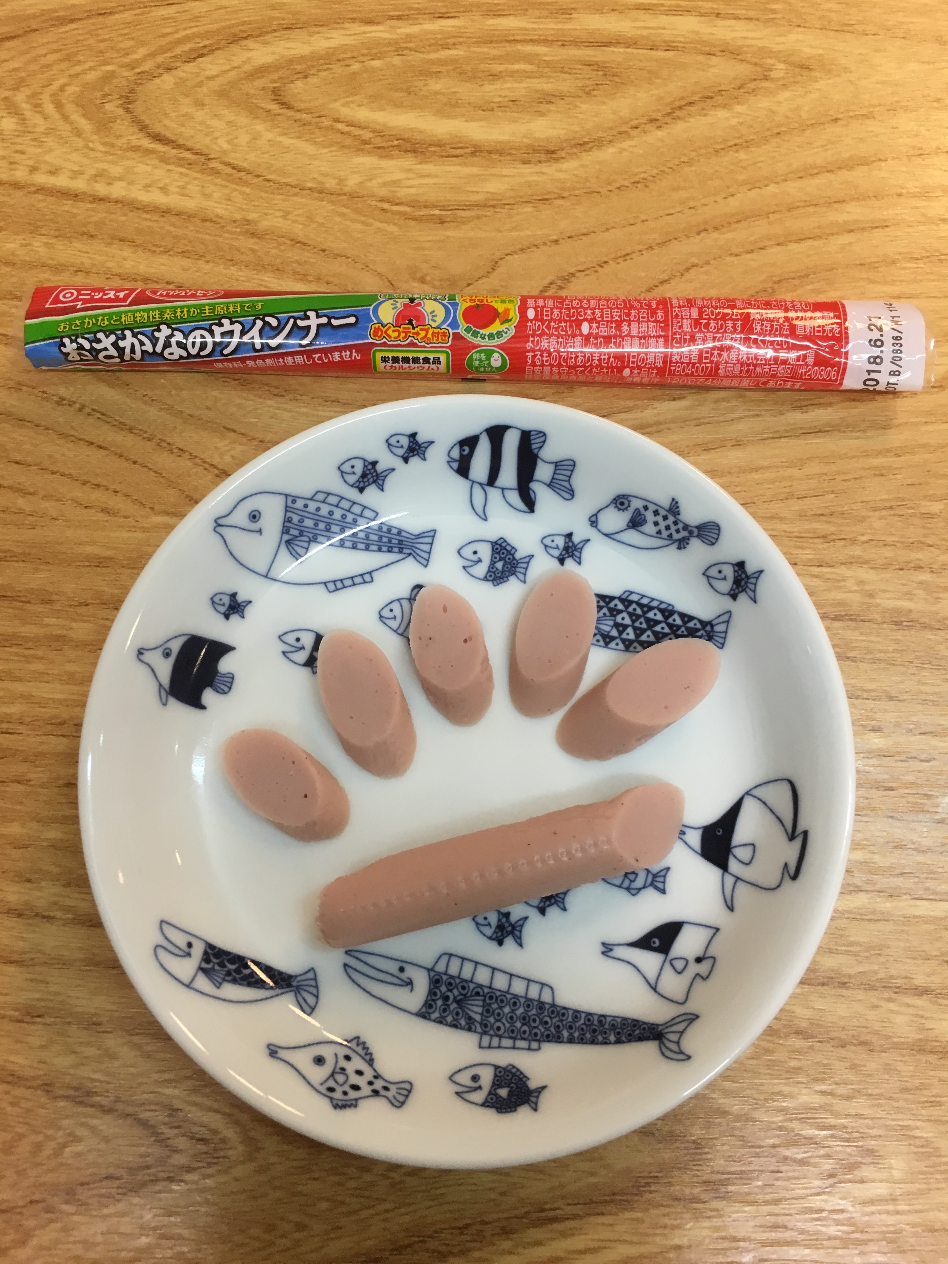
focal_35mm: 29
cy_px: 632
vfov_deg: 61.7
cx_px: 474
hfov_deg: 48.2
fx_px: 1059
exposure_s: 1/30
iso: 64
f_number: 2.2
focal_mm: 4.15
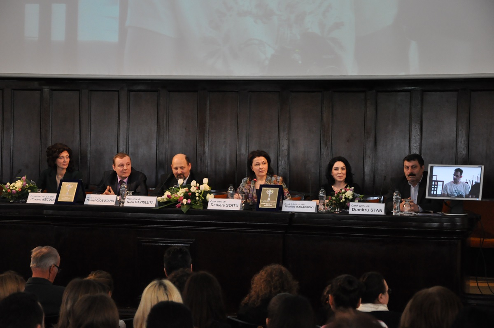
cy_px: 164
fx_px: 1192
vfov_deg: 15.7
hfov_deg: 23.4
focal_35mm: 87
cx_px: 247
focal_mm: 58
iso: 1600
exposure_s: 1/40
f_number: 5
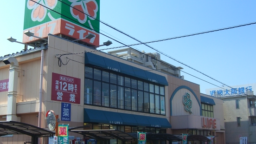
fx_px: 326
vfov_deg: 24.9
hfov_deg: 42.8
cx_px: 109
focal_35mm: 48
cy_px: 68
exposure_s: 1/125
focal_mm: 7.9
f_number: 8
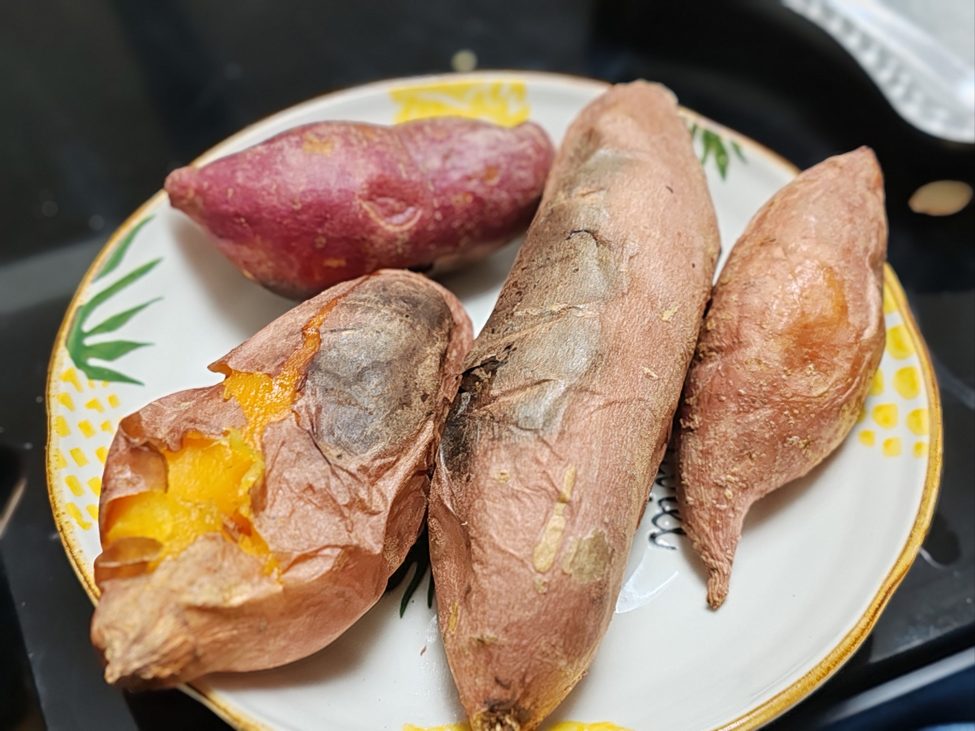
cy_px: 366
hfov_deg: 35.5
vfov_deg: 27.0
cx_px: 488
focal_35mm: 54
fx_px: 1521
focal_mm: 6.12
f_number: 4
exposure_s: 1/50
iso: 640
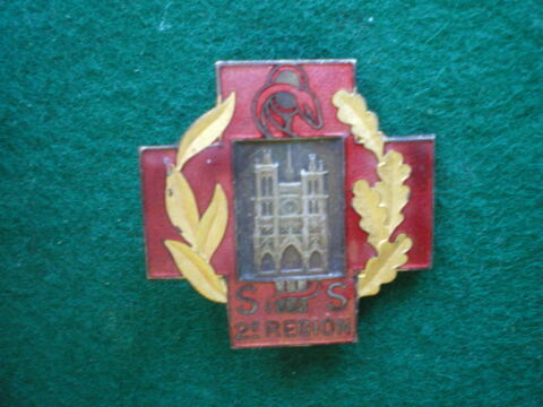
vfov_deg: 37.7
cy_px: 204
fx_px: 596
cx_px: 272
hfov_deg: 49.0
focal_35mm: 38
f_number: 3.1
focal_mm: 6.3
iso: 400
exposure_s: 1/8
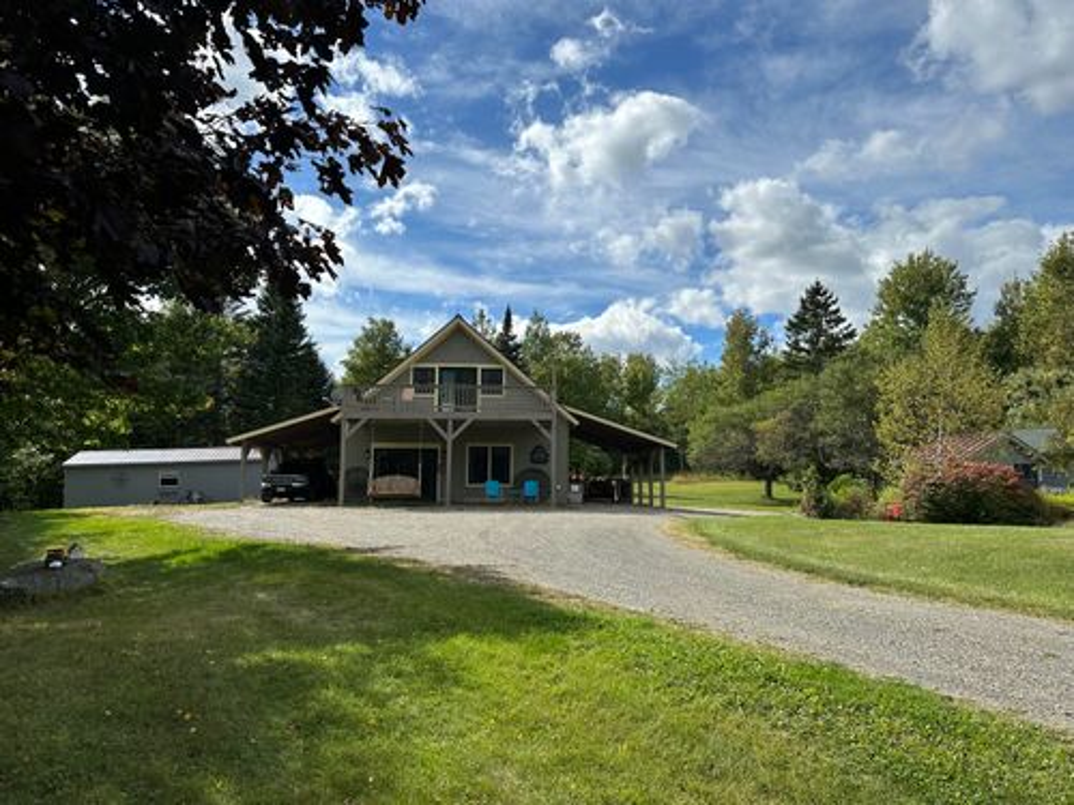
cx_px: 537
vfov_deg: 56.8
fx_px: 745
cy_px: 402
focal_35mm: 24
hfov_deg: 71.6
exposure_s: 1/7576
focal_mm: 6.86
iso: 80
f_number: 1.78
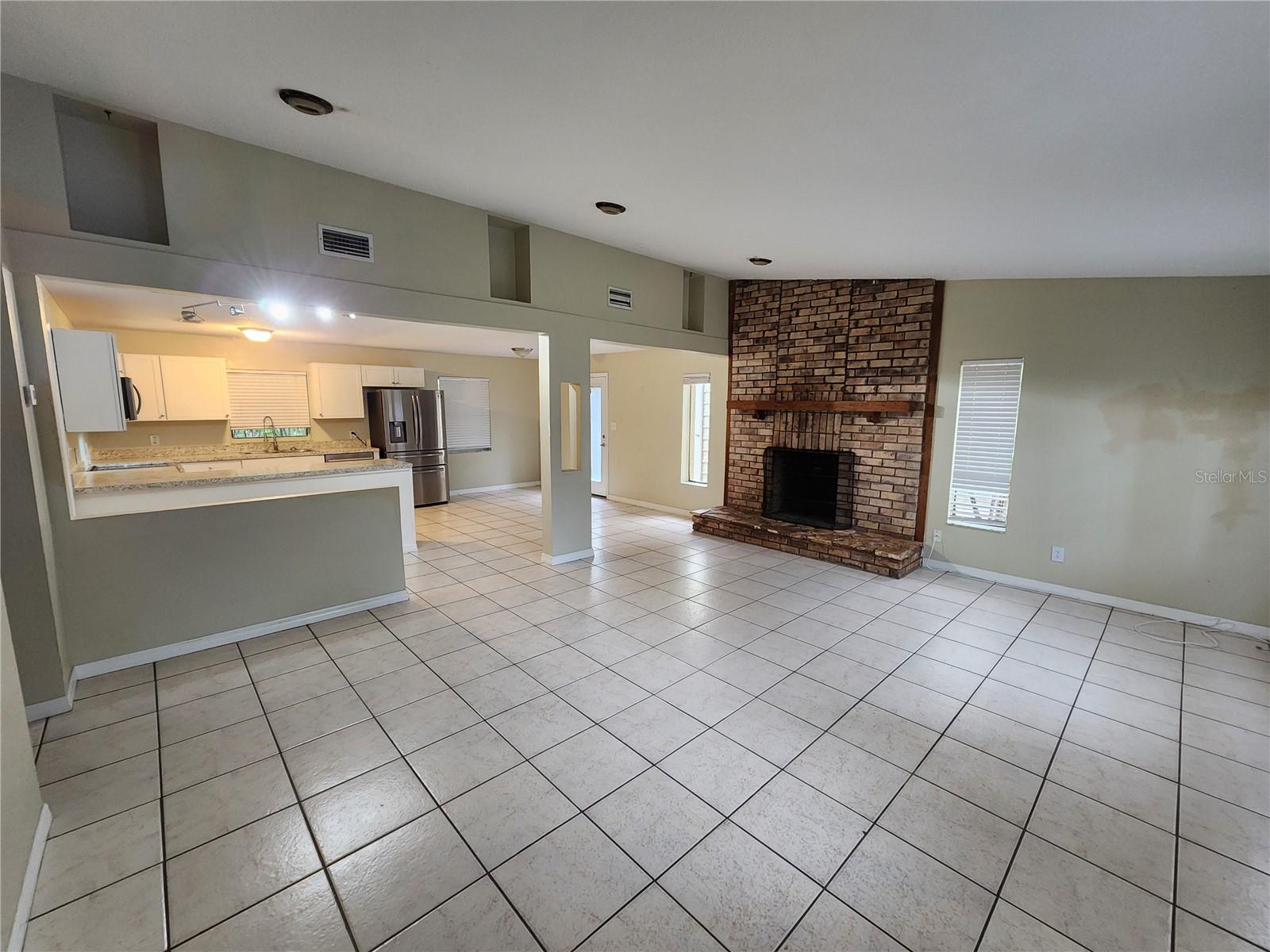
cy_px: 476
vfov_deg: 89.9
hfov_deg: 106.2
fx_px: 477
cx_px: 635
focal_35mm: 13
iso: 320
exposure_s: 1/30
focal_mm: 2.2
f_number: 2.2
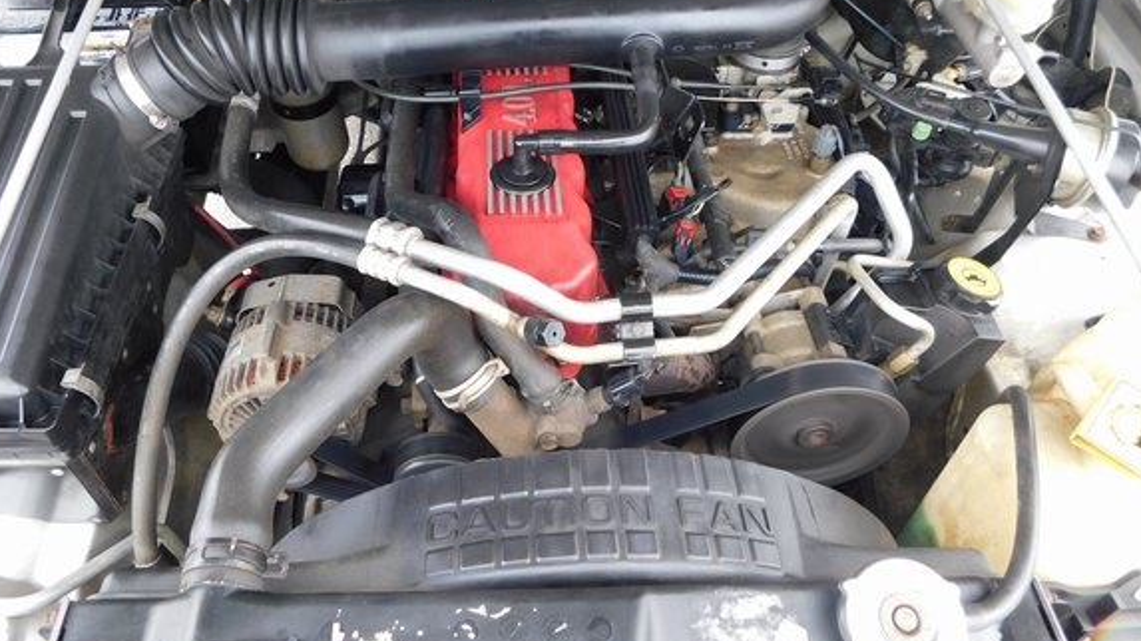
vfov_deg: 41.3
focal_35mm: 28
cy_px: 257
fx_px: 847
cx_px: 510
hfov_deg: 67.7
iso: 125
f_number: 3
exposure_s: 1/40
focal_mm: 4
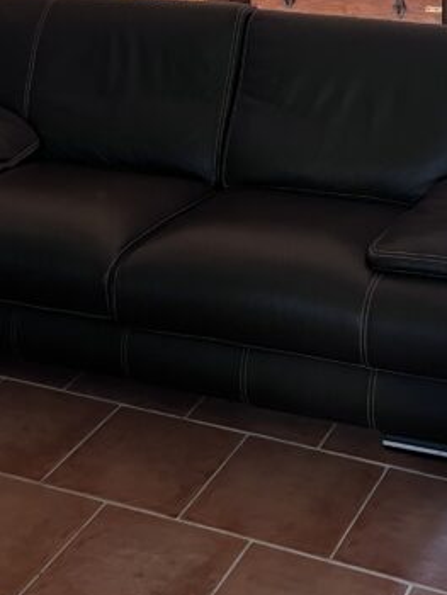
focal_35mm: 76
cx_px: 297
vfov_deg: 23.9
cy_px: -73
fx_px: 1307
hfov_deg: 19.3
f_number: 1.6
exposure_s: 1/60
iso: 320
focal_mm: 5.1
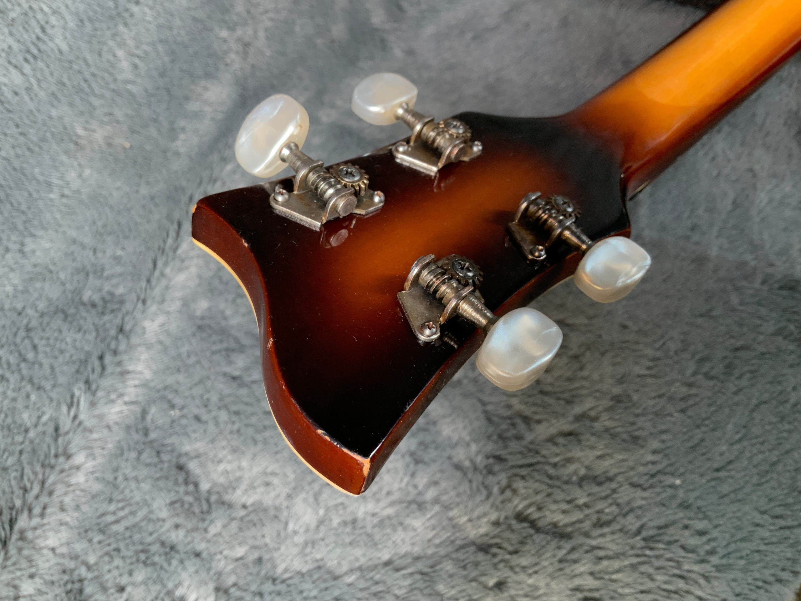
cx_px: 400
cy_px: 300
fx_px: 671
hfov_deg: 61.7
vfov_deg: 48.2
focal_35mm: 29
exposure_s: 1/50
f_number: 1.8
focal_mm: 3
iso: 80
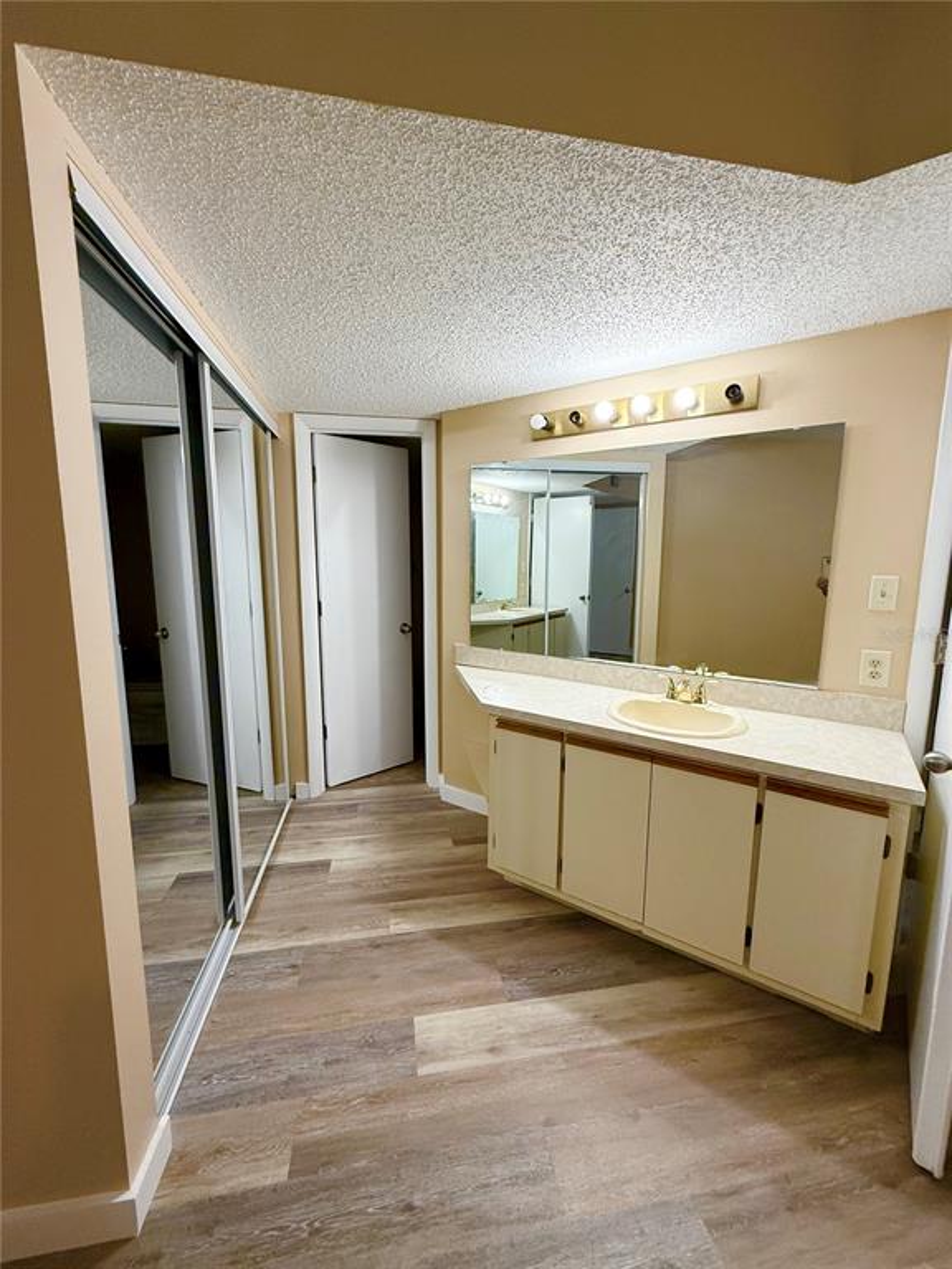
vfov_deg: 102.1
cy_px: 634
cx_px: 476
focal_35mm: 14
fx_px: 513
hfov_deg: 85.7
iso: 200
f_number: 2.2
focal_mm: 2.22
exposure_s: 1/120
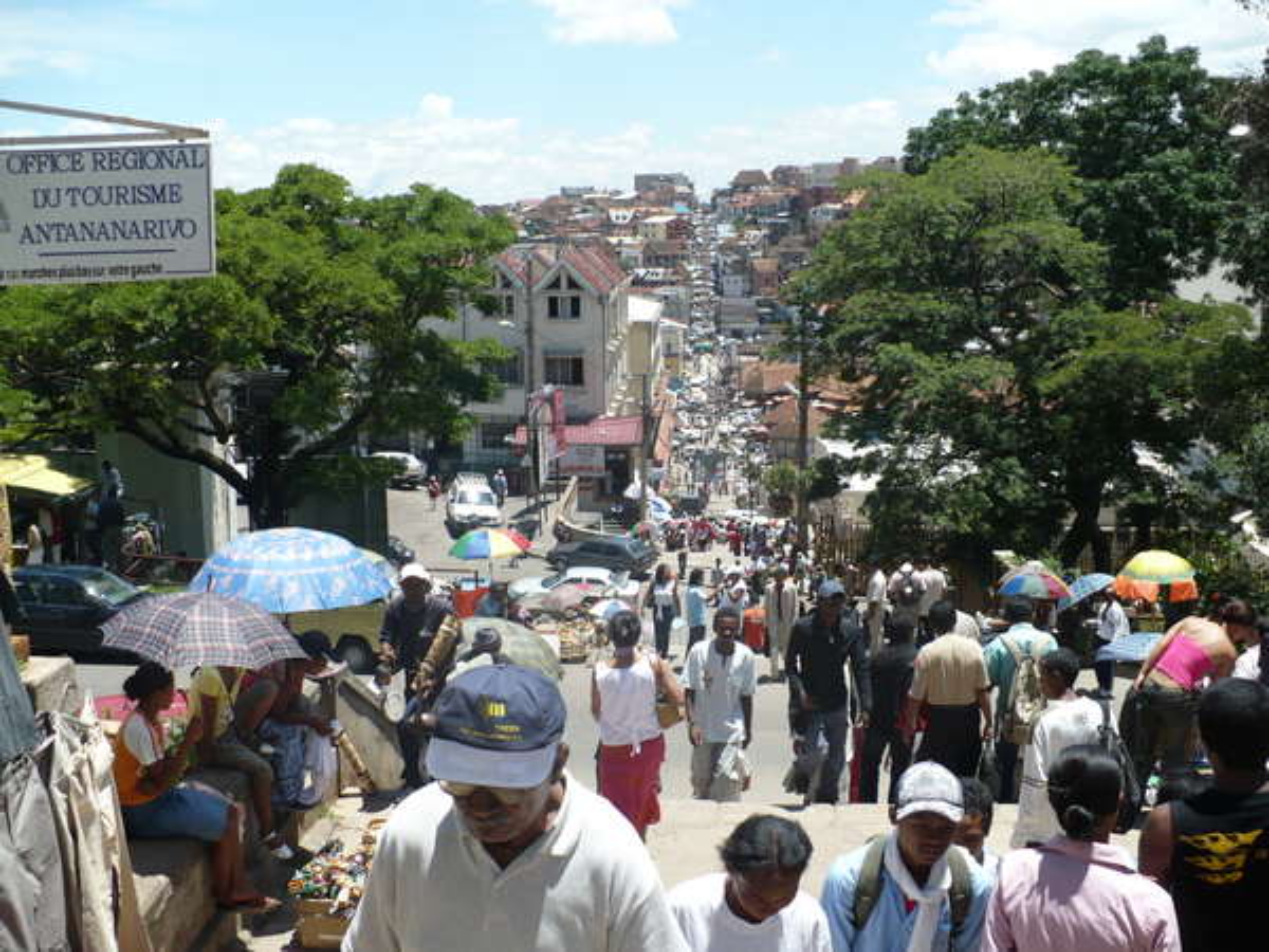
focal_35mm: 37
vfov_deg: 38.7
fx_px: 1356
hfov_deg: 50.1
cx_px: 634
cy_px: 476
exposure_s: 1/1000
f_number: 2.8
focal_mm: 6.1
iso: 100
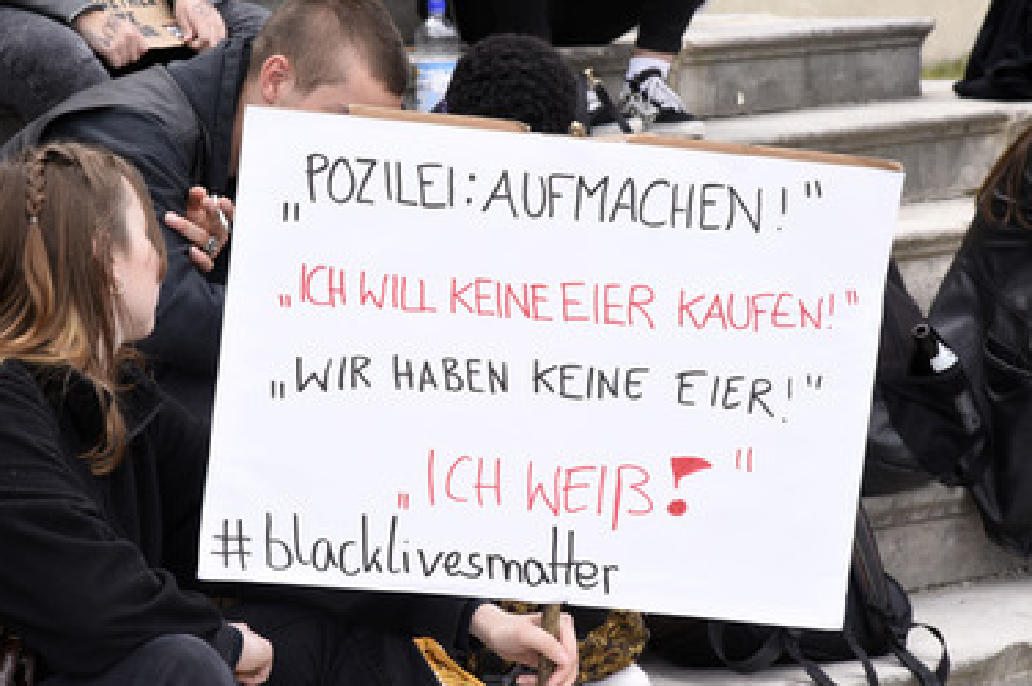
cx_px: 449
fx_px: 4124
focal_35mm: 144
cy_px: 313
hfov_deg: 14.3
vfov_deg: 9.5
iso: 640
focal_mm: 120
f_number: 11
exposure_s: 1/160
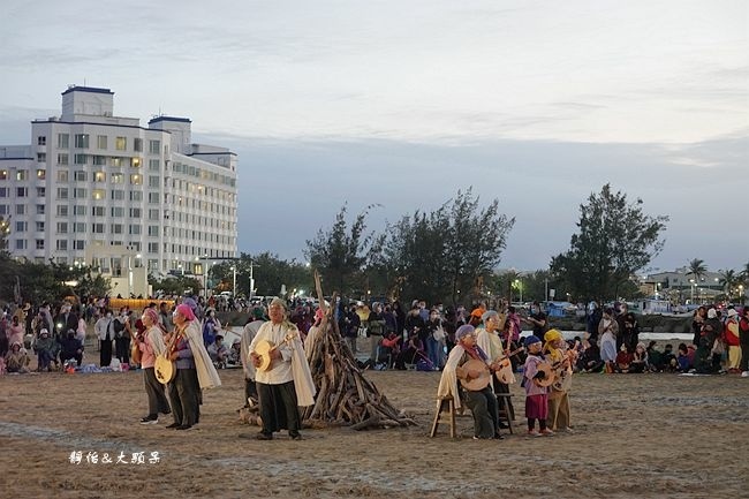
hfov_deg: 29.7
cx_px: 374
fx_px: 1414
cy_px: 250
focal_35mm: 68
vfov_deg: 20.0
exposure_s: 1/25
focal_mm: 24.84
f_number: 4
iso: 800
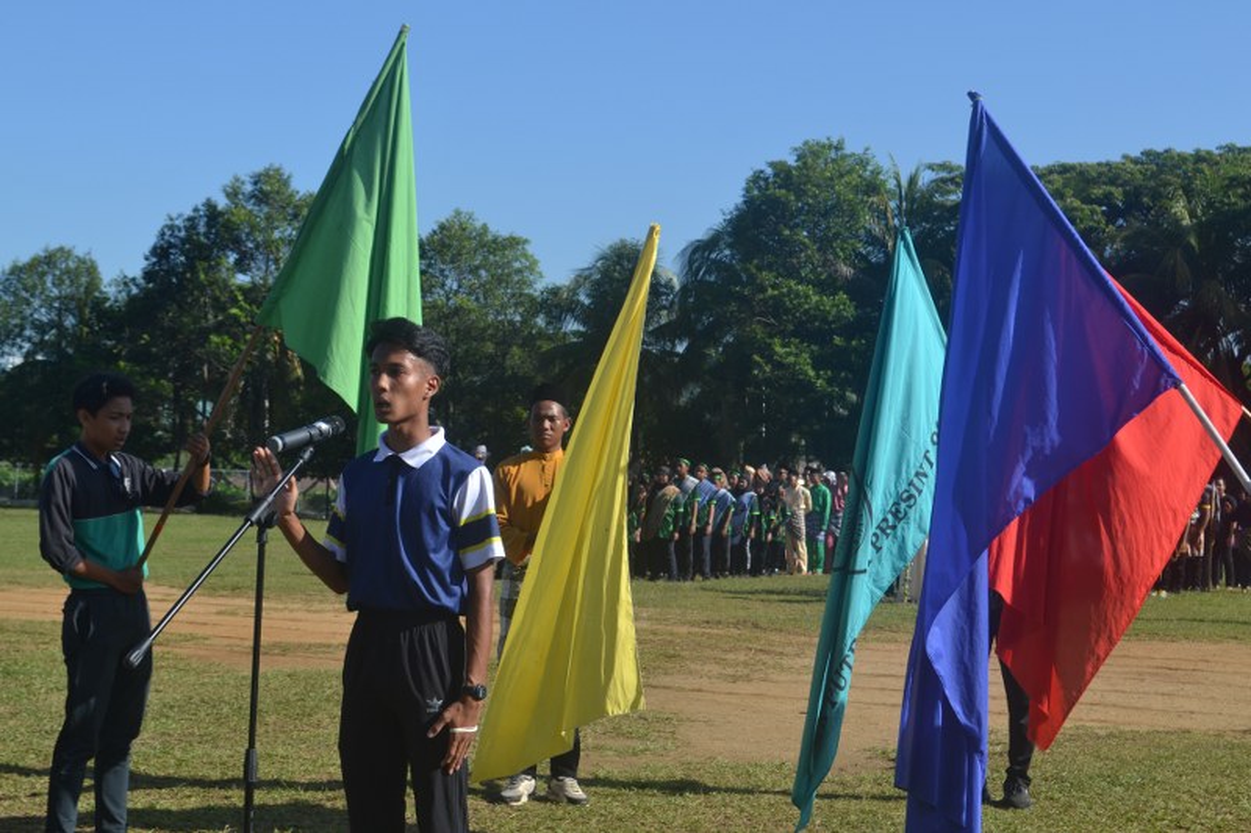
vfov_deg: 23.8
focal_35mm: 57
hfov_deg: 35.1
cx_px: 626
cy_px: 416
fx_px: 1980
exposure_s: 1/250
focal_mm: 38
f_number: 8
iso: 100
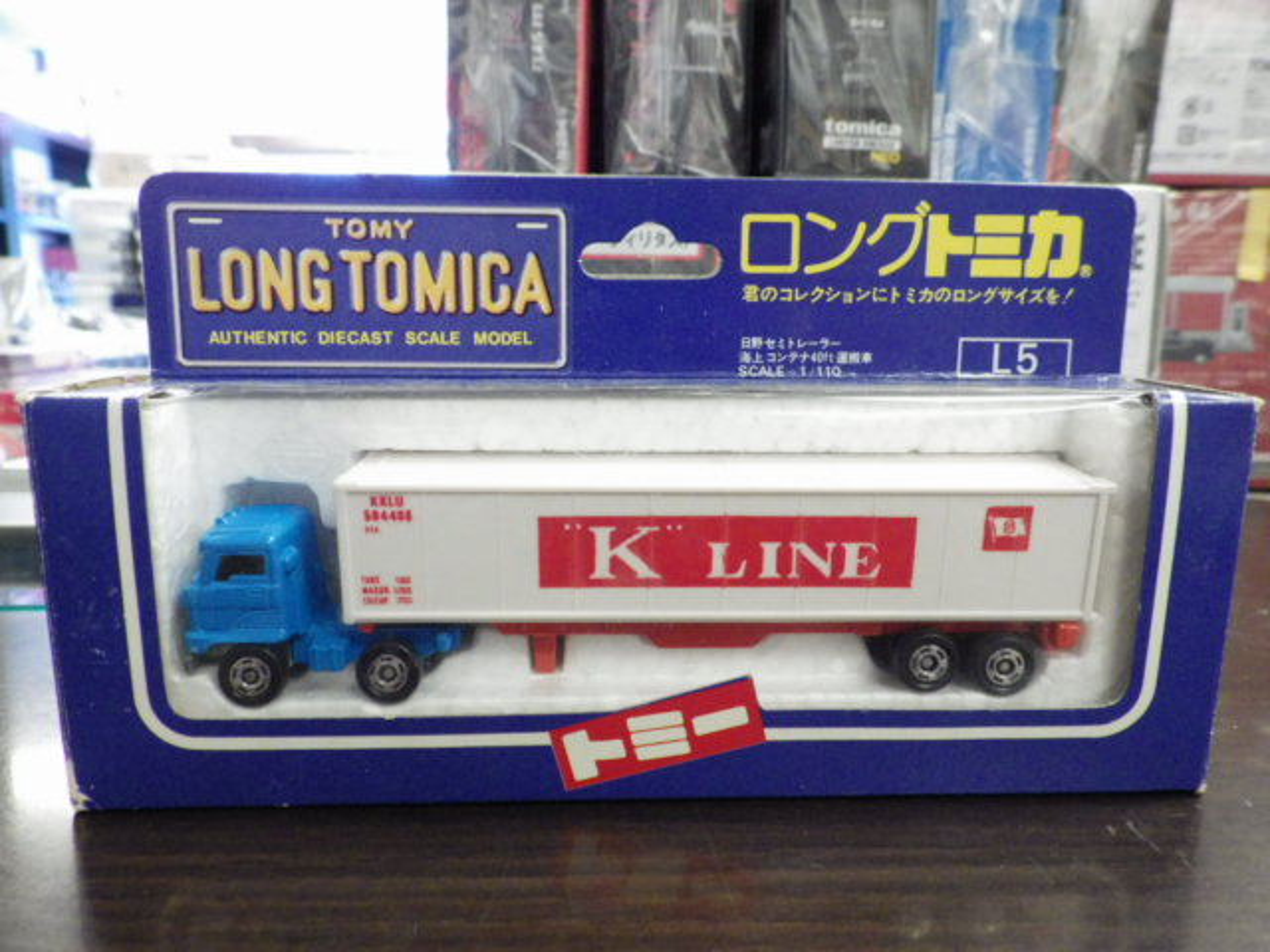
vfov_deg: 54.9
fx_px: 917
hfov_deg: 69.4
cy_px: 476
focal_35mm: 25
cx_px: 635
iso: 800
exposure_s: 1/45
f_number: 3.1
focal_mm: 4.4
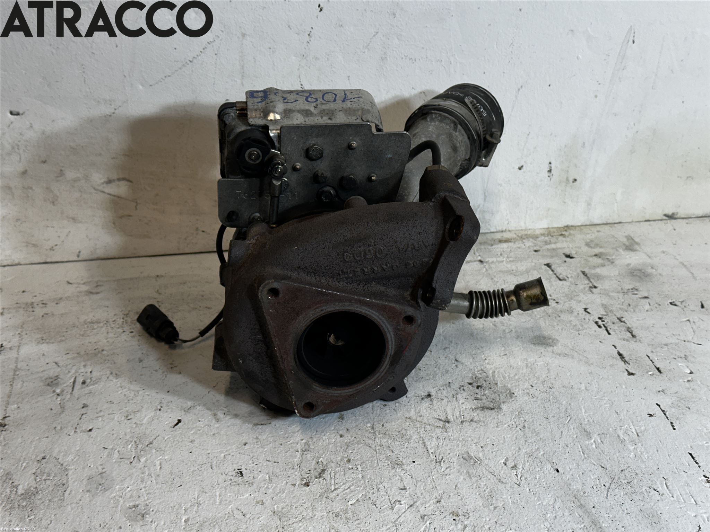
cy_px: 266
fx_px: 985
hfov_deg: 39.7
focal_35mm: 48
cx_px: 355
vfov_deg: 30.3
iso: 64
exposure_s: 1/100
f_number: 1.78
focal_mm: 6.86
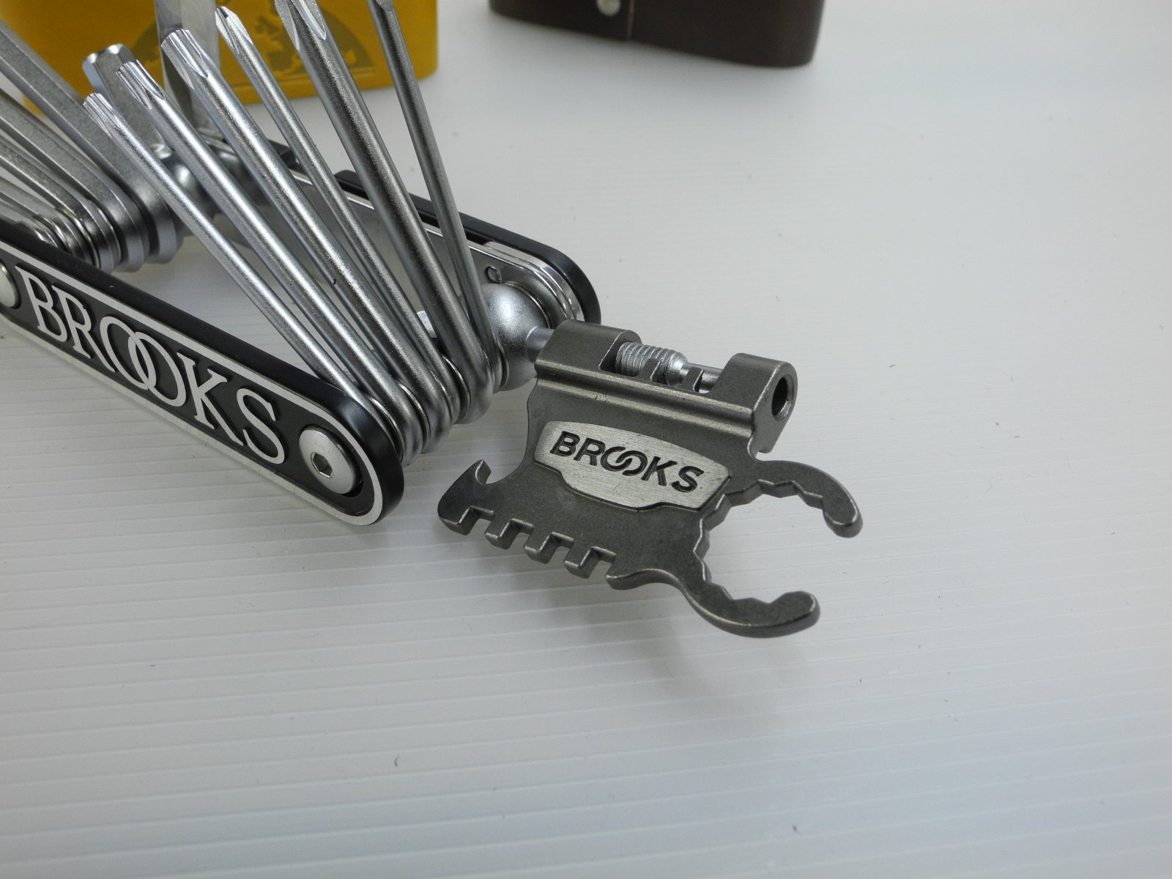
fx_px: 1016
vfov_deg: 46.8
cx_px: 586
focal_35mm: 30
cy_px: 440
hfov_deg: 60.0
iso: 256
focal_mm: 6.4
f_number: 4.5
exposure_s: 1/32.8
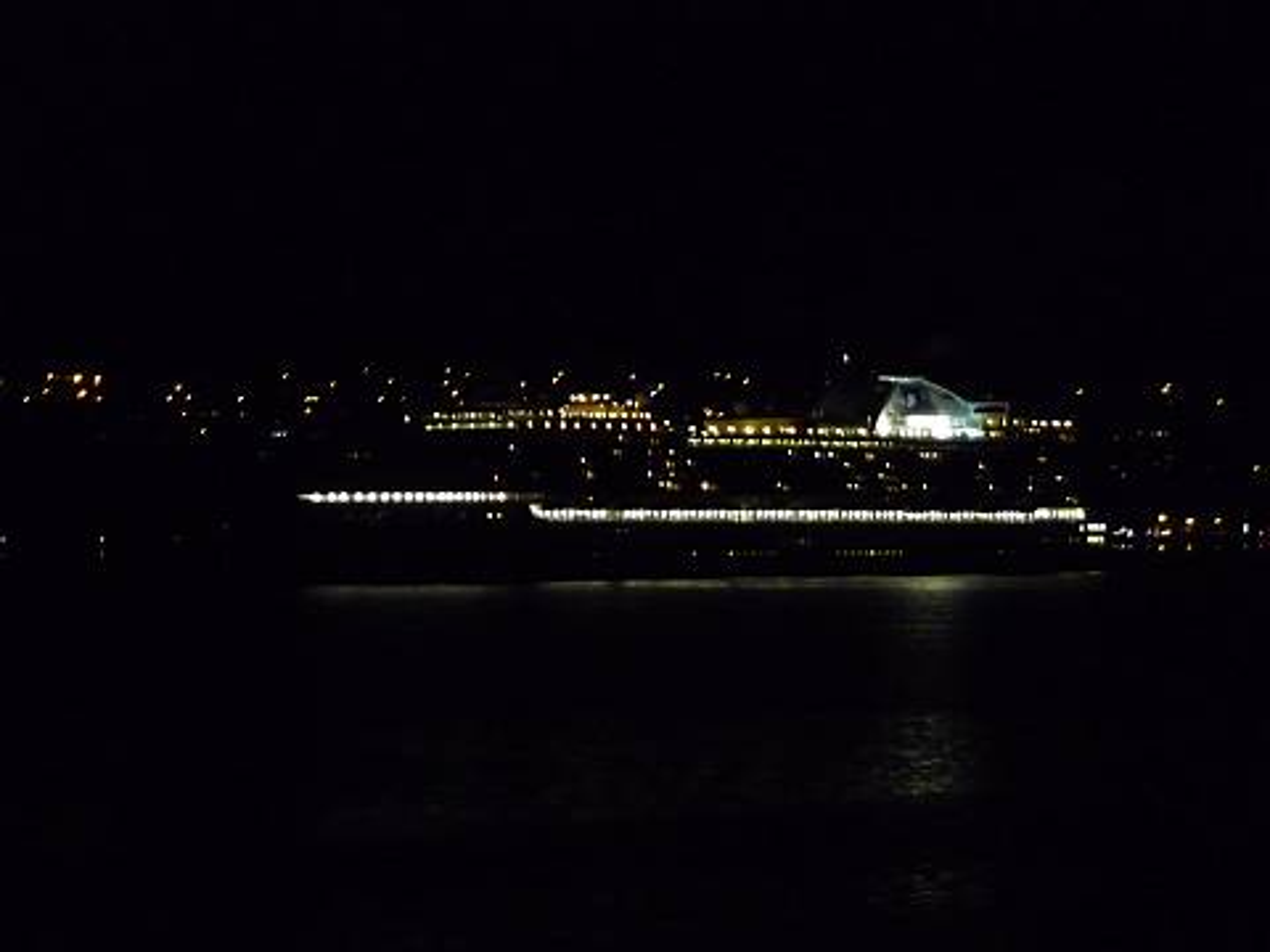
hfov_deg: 13.9
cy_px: 476
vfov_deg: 10.4
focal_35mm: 142
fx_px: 5210
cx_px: 635
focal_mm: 21.8
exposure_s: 1/8
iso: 800
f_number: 4.7
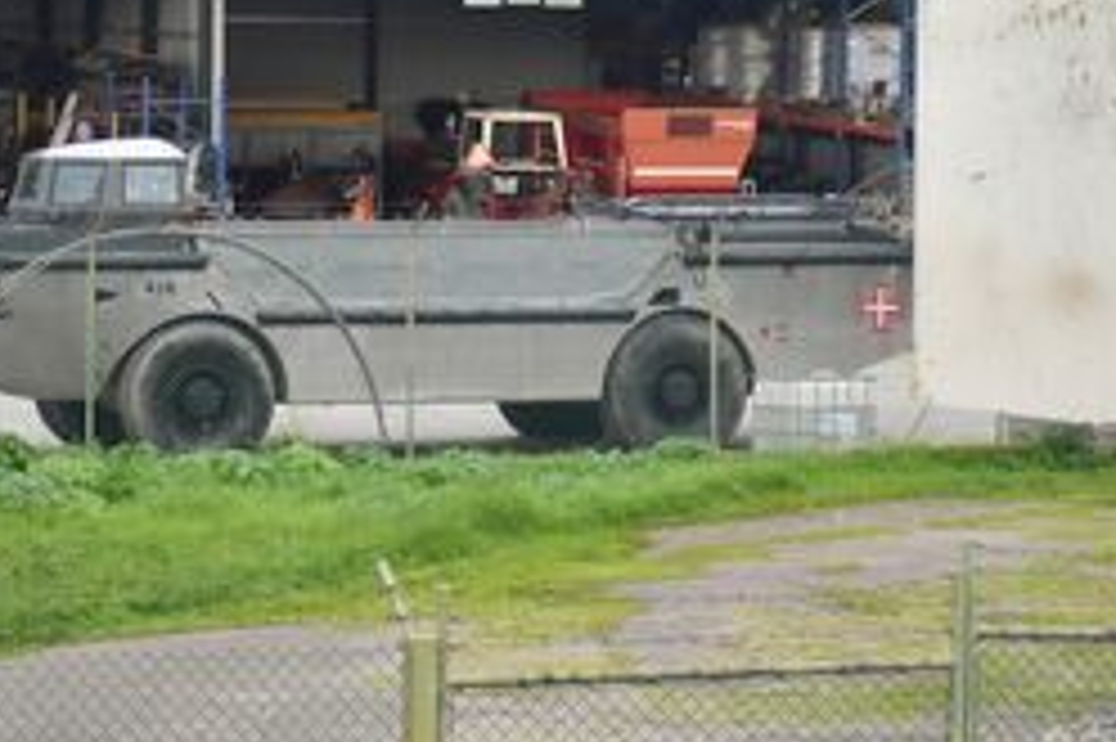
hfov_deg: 11.4
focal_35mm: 180
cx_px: 416
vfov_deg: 7.6
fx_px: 5576
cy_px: 117
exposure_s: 1/1600
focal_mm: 56
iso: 1600
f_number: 4.8
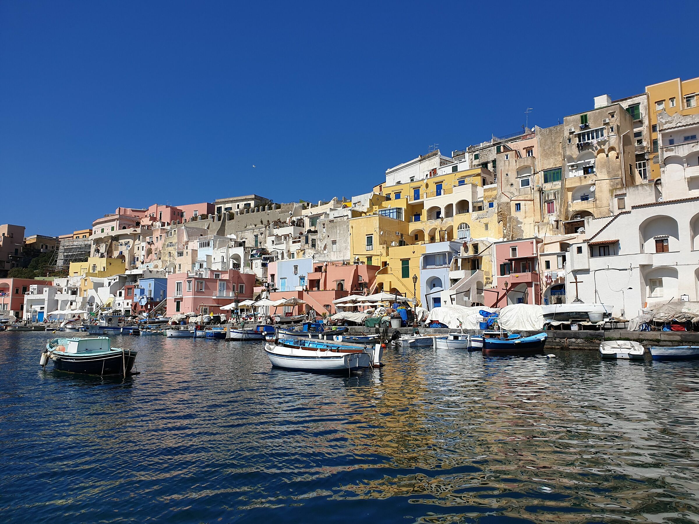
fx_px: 525
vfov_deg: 53.1
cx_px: 350
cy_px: 262
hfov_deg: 67.3
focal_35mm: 26
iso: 50
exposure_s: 1/3086
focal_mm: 4.3
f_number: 2.4
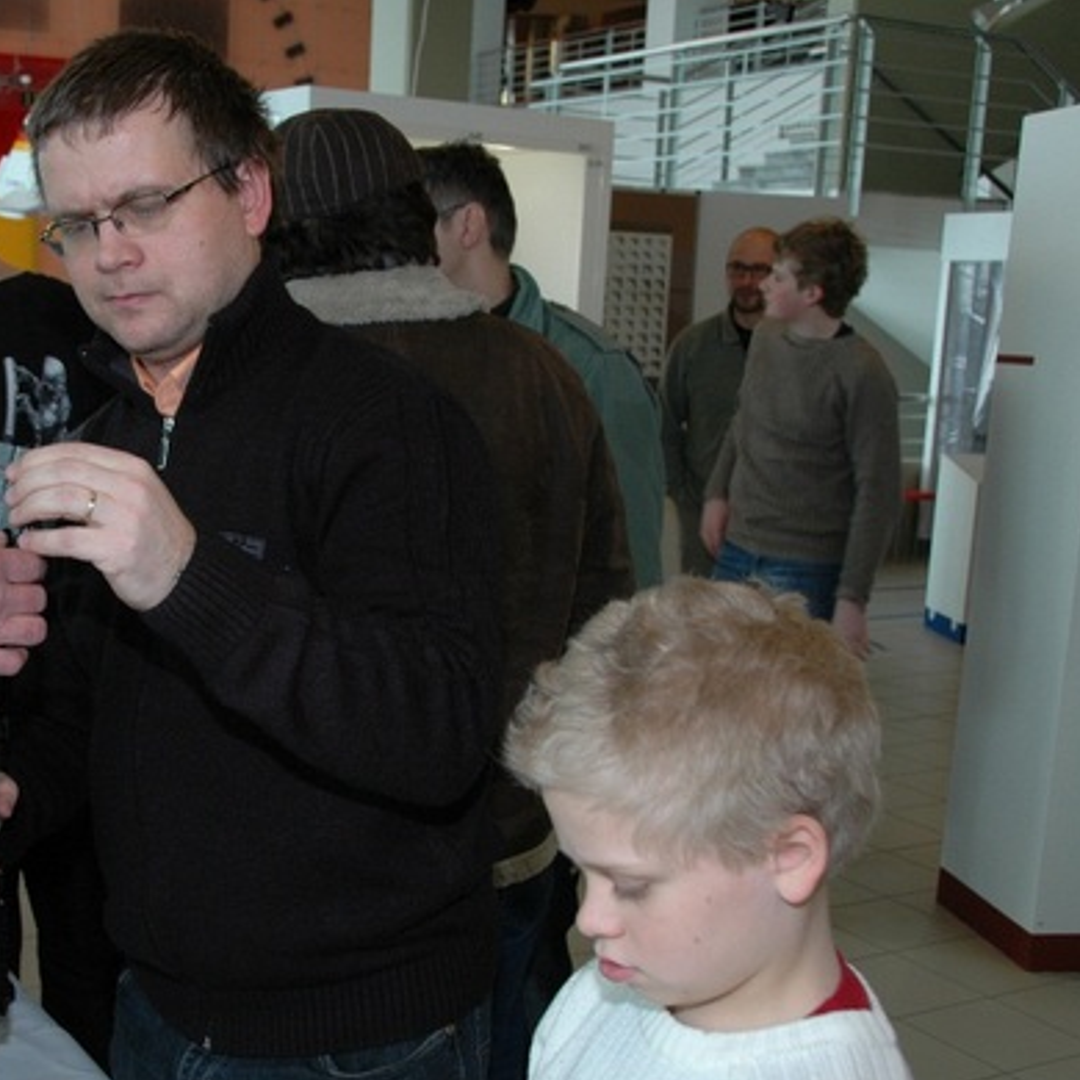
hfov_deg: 36.1
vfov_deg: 36.8
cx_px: 294
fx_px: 1624
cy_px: 587
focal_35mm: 46
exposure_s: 1/60
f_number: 5
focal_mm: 22
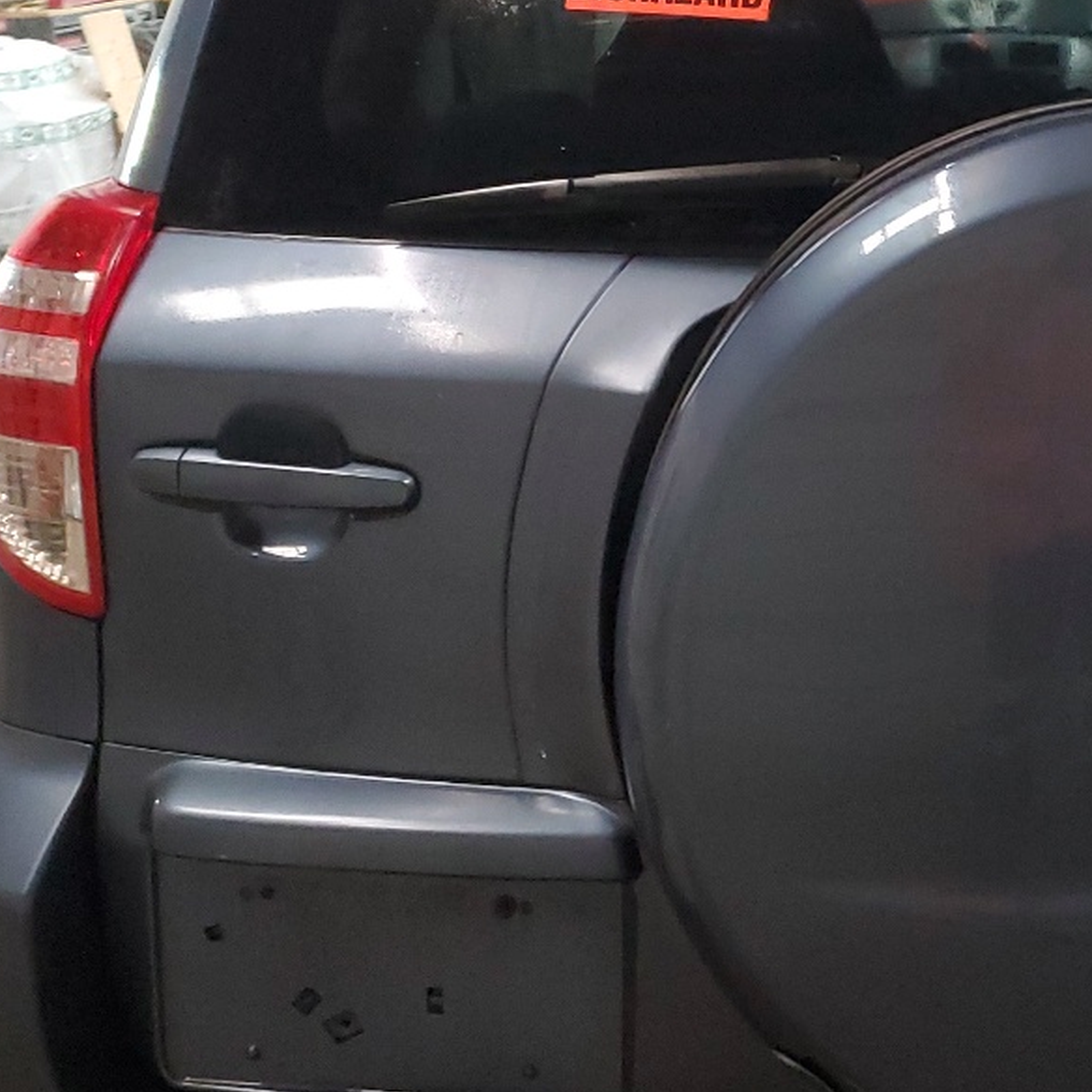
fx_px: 2248
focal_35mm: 63
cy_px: 471
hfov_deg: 26.5
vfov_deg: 27.3
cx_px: 961
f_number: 1.5
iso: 346
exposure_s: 1/60.2
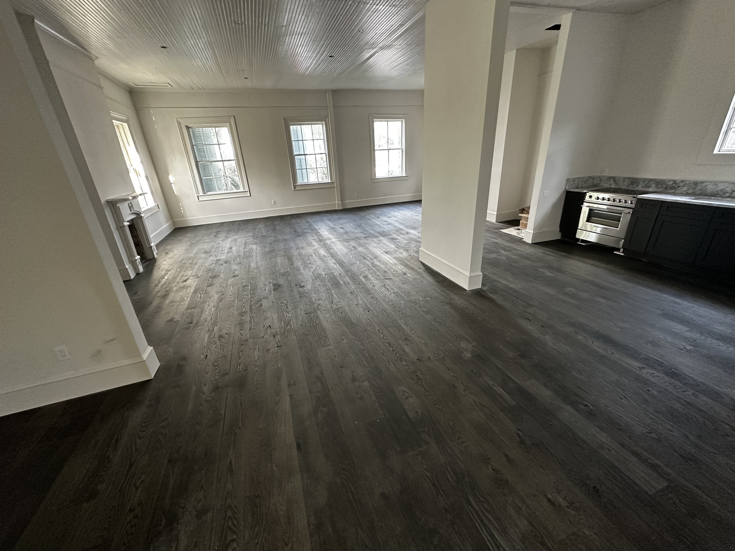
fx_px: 297
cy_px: 276
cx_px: 368
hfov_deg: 102.1
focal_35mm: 14
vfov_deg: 85.7
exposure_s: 1/60
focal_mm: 2.22
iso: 320
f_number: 2.2
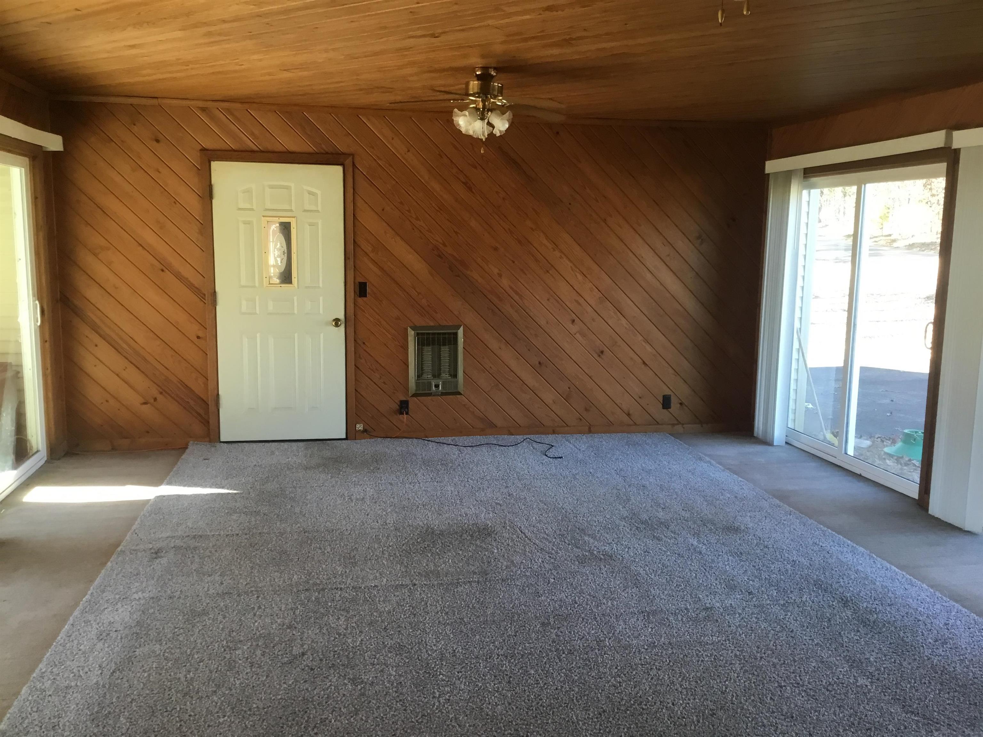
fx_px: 880
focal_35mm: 31
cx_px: 492
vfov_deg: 45.4
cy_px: 368
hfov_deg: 58.4
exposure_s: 1/30
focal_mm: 3.3
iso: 32
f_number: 2.4
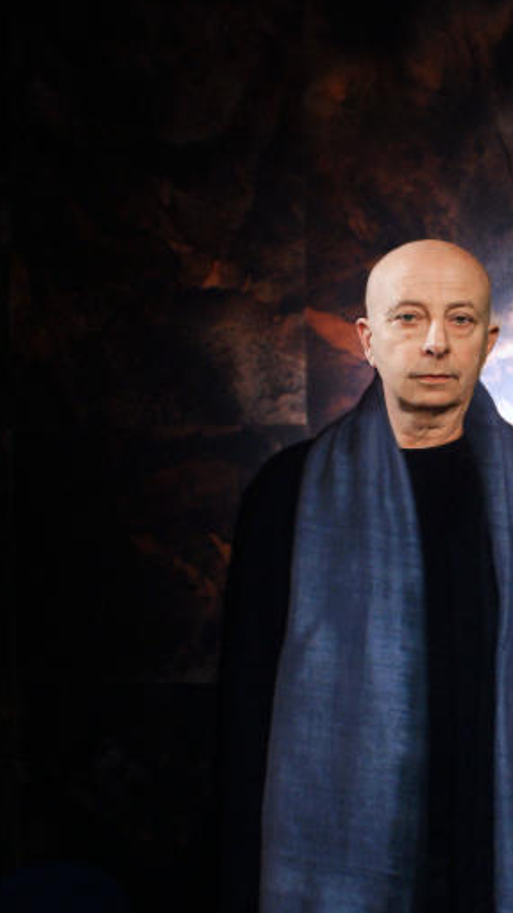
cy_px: 411
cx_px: 538
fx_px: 1332
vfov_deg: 37.8
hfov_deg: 20.9
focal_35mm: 55
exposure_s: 1/60
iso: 400
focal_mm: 18
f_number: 5.6
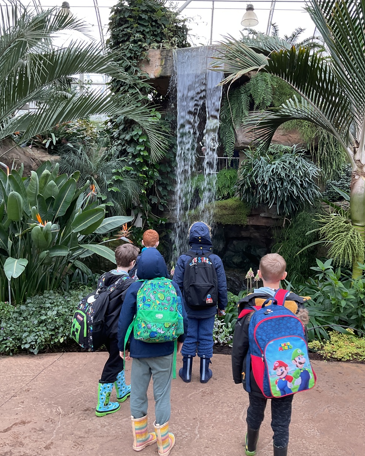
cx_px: 185
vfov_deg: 57.1
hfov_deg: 47.1
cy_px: 216
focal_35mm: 31
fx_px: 418
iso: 40
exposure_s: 1/50
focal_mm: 3
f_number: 1.8
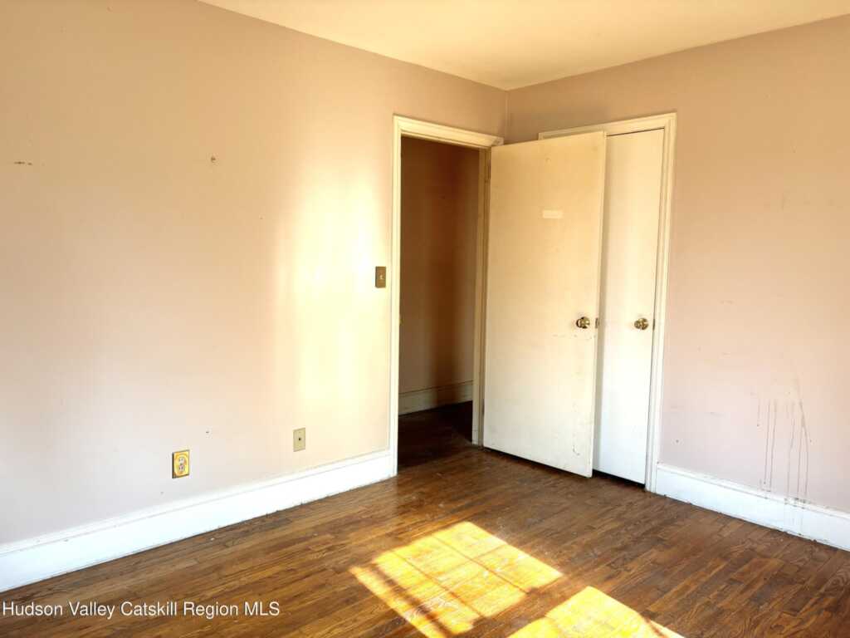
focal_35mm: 26
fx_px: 638
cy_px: 319
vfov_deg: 53.1
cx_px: 425
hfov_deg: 67.3
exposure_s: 1/121
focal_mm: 5.96
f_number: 1.6
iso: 100
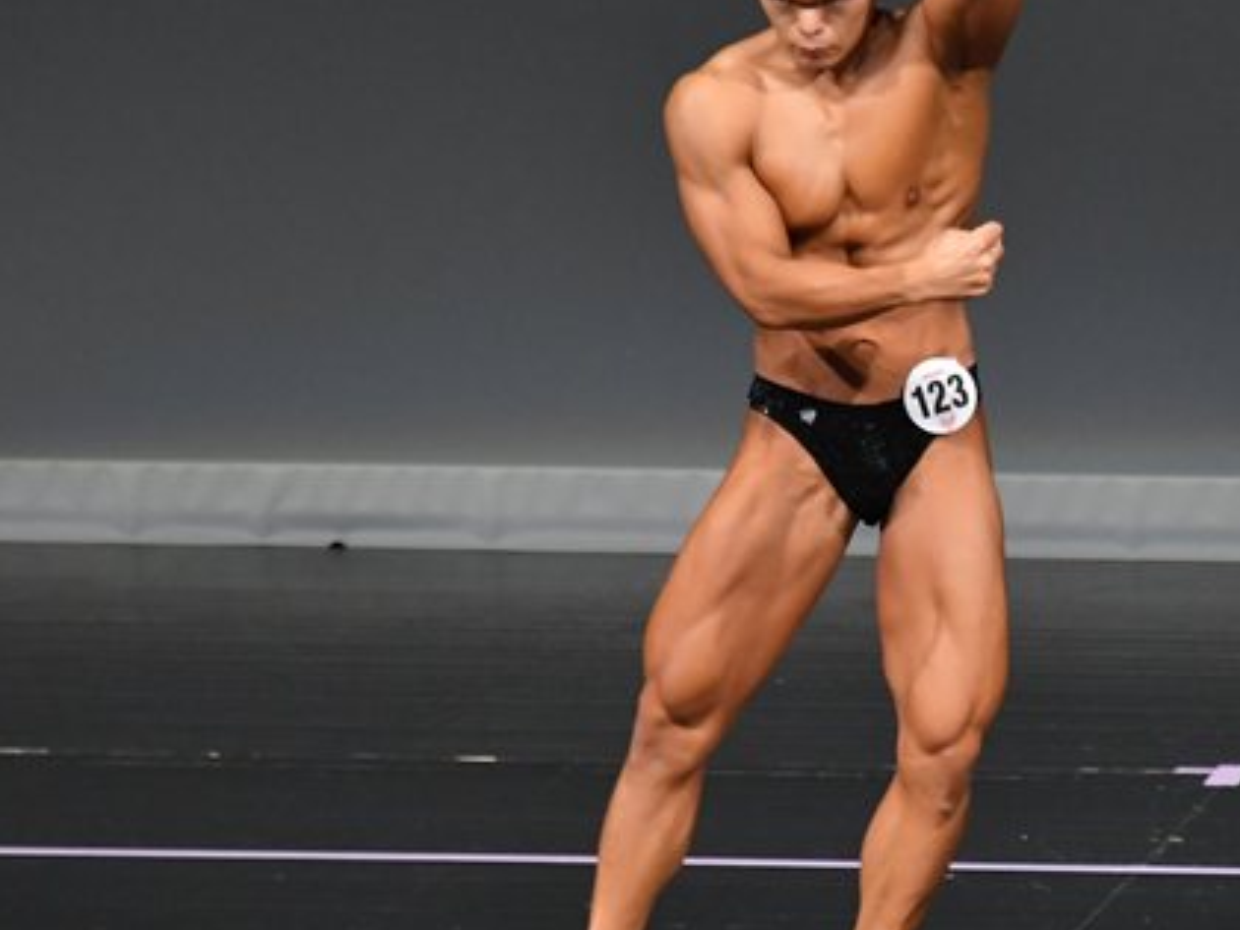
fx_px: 21923
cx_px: 967
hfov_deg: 3.2
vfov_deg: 2.4
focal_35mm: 612
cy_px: 540
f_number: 5.6
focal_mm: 230
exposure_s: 1/400
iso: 4000
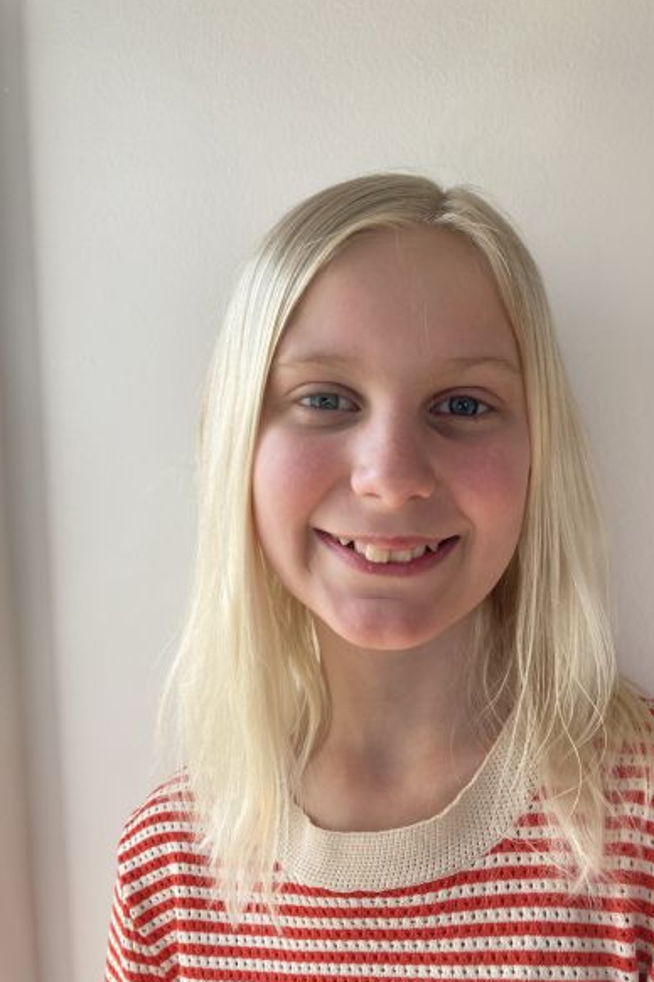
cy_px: 498
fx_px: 817
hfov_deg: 43.5
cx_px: 378
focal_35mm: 30
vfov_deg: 61.9
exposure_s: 1/124
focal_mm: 3.99
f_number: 1.8
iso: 20
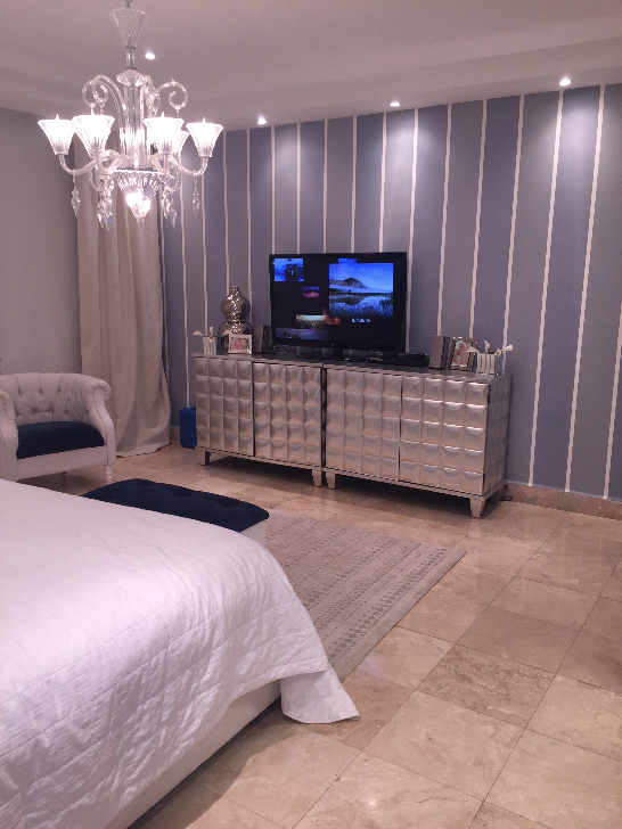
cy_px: 414
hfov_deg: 48.2
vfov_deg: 61.7
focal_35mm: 29
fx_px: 695
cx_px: 311
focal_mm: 4.15
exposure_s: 1/30
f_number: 2.2
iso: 50
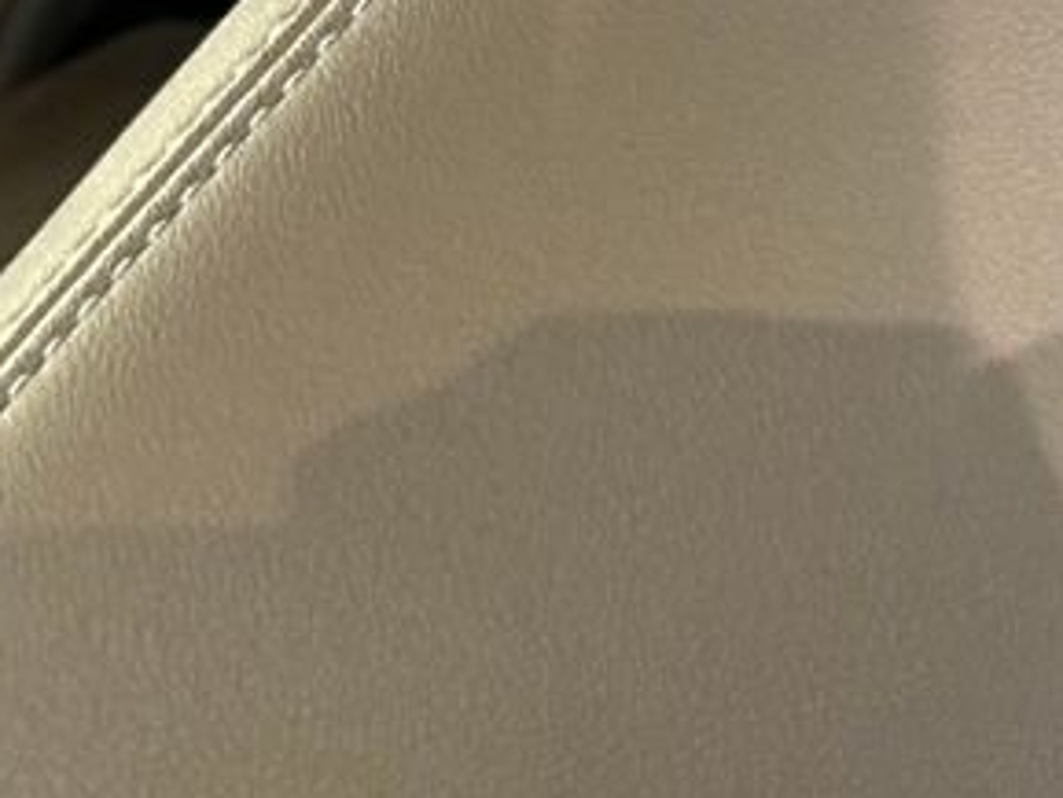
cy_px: -427
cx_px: 1313
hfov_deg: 11.4
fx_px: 5223
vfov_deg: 8.5
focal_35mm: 170
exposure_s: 1/25
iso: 500
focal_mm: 6.76
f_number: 1.78
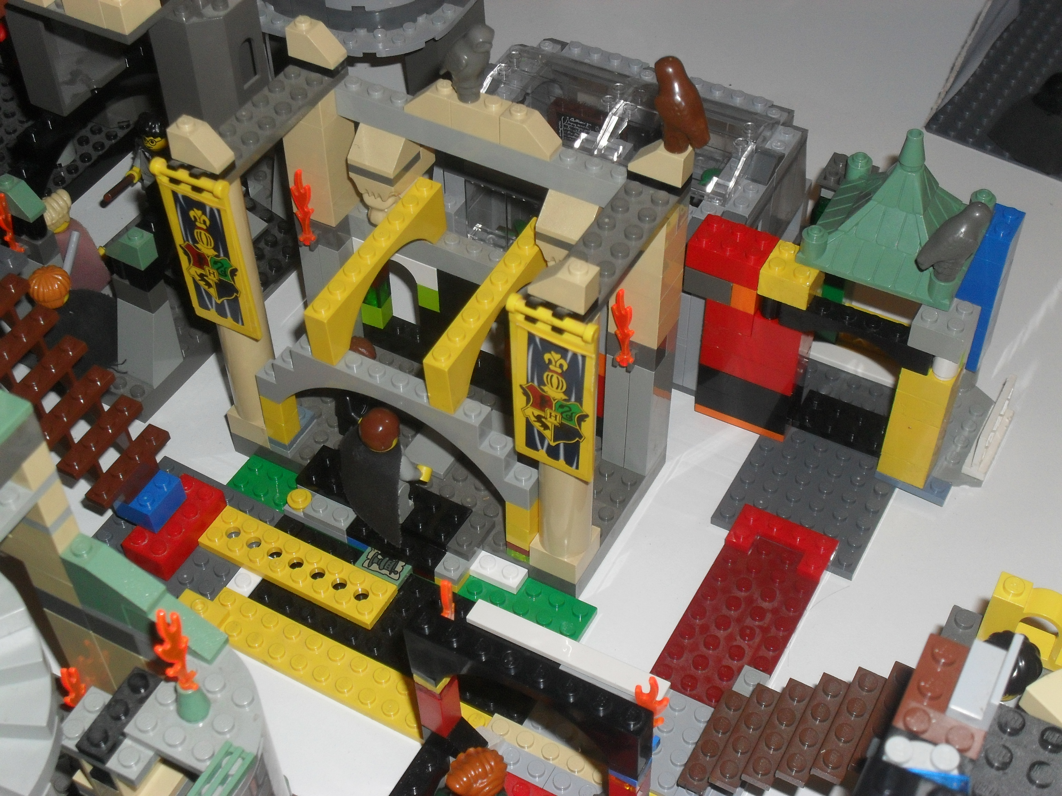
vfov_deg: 29.7
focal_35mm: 49
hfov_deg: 38.9
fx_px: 1503
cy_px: 398
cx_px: 531
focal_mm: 8.7
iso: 200
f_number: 3.9
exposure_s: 1/45
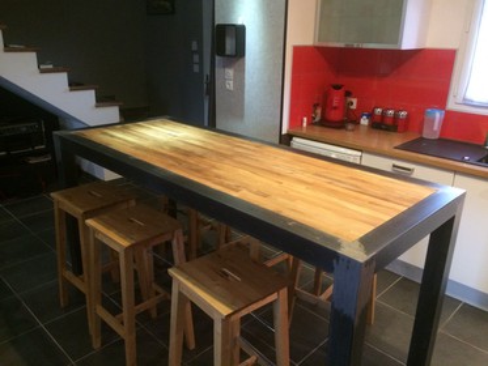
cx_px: 244
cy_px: 183
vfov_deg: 48.3
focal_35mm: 29
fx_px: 409
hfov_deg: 61.6
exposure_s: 1/15
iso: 320
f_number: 2.2
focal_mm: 4.2
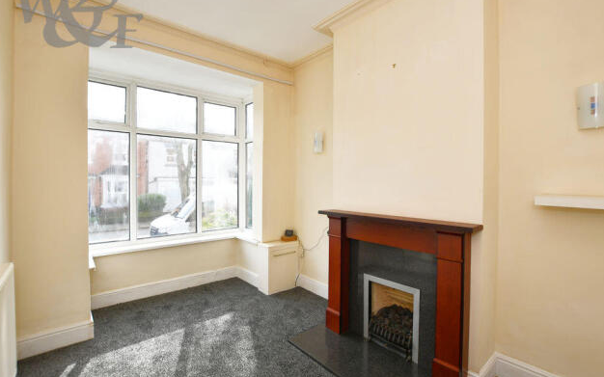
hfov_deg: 97.8
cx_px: 309
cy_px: 182
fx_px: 263
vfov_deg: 71.2
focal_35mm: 16
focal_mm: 10
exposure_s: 1/125
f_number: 5.6
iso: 200
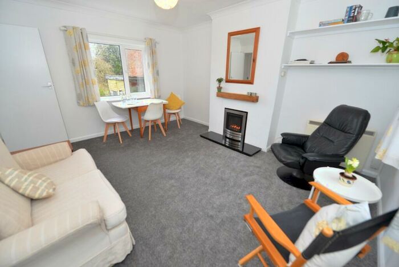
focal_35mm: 14
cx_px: 200
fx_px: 155
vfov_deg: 81.3
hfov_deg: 104.2
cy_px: 134
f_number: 4
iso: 640
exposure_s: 1/60
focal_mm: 14
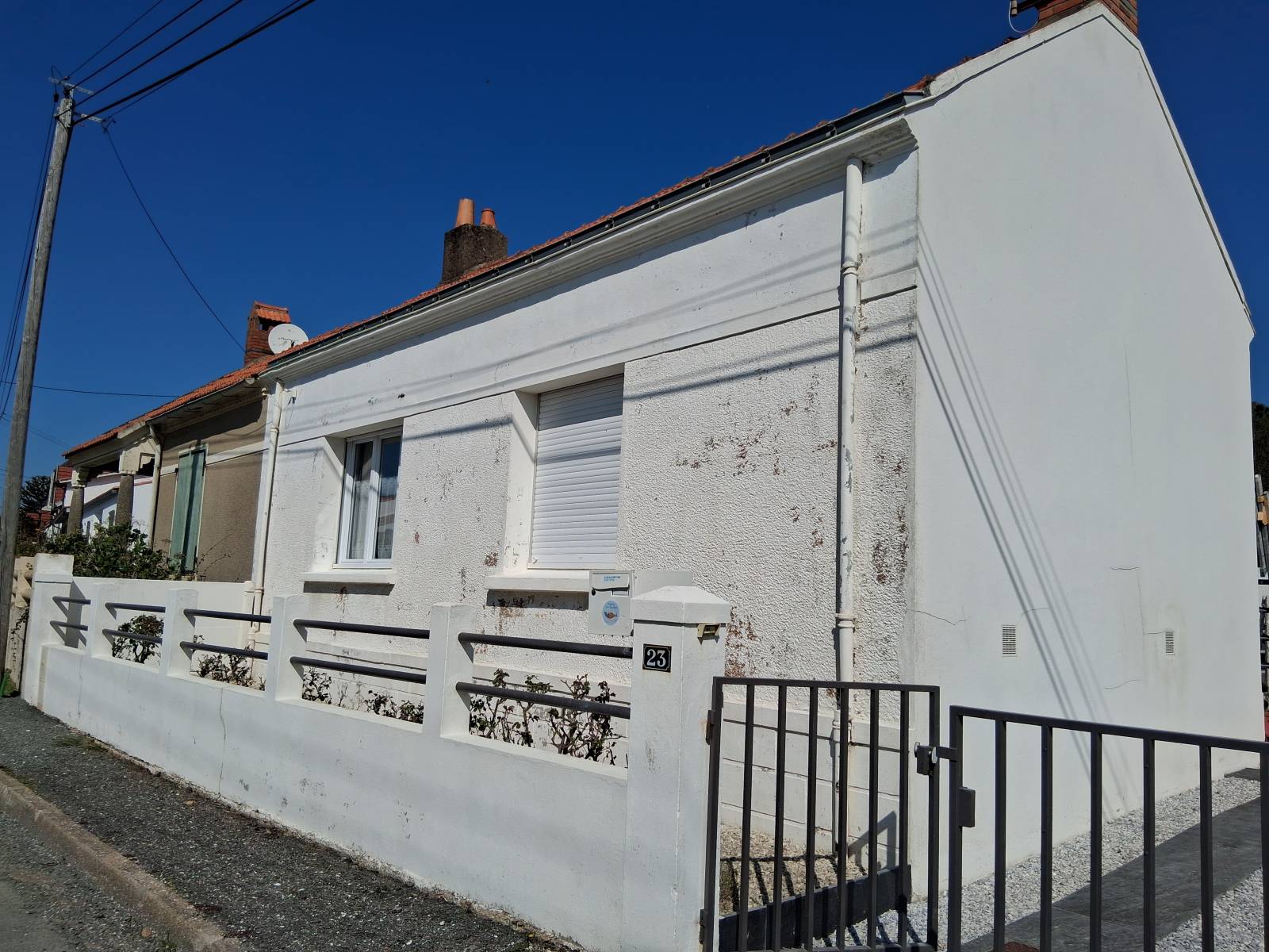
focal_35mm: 26
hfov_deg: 67.3
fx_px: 953
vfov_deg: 53.1
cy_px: 476
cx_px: 634
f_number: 1.8
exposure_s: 1/2114
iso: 25
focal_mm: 3.98
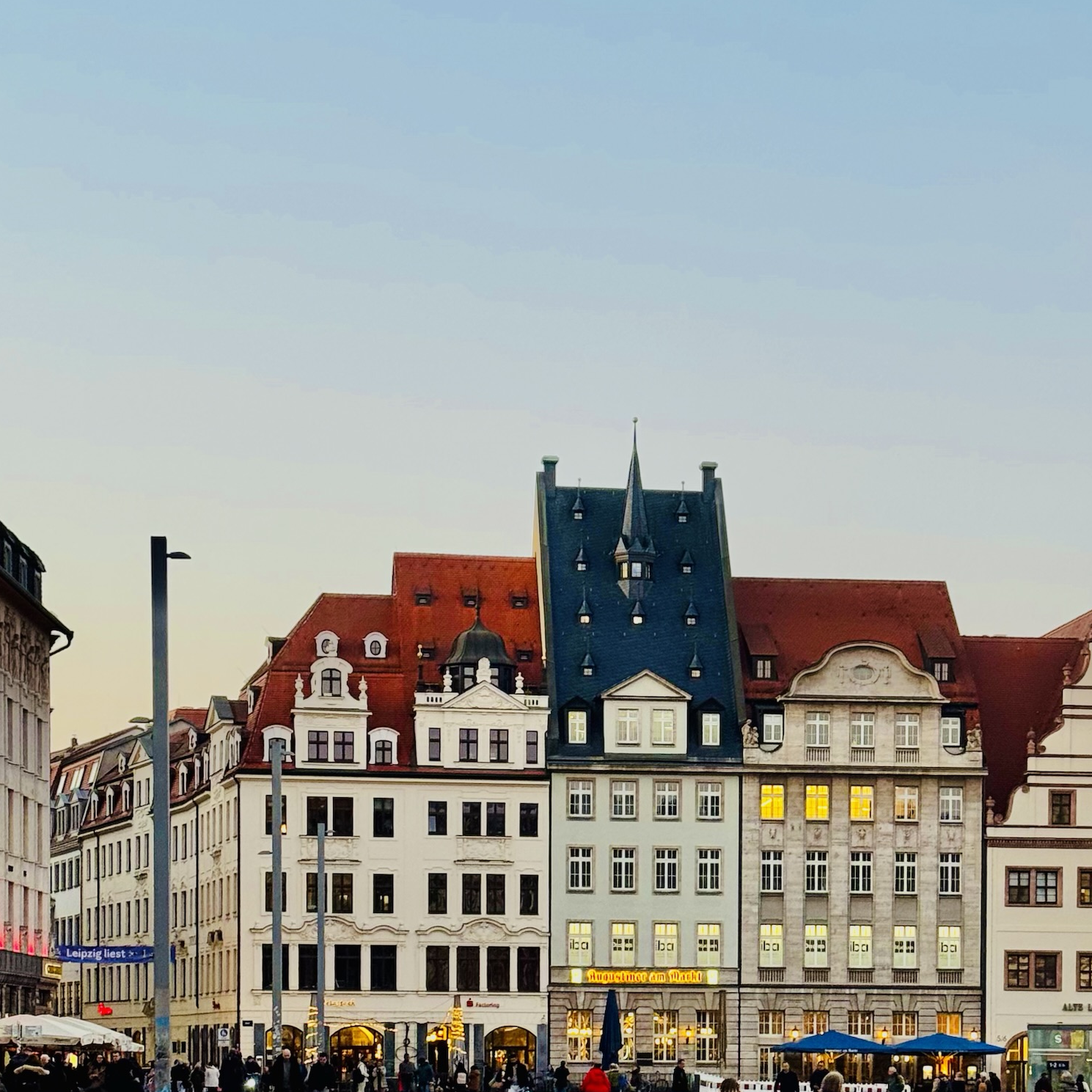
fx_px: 2034
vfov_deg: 29.9
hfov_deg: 30.0
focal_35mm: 57
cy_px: 718
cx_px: 546
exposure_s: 1/102
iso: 100
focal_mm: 6.76
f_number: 1.78
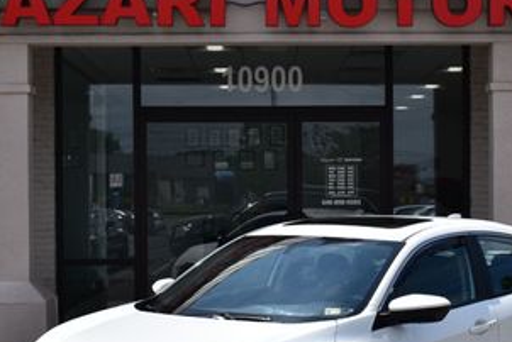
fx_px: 1311
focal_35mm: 92
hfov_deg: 22.1
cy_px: 240
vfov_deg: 14.8
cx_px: 312
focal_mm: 29
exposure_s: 1/500
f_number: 11
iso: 220
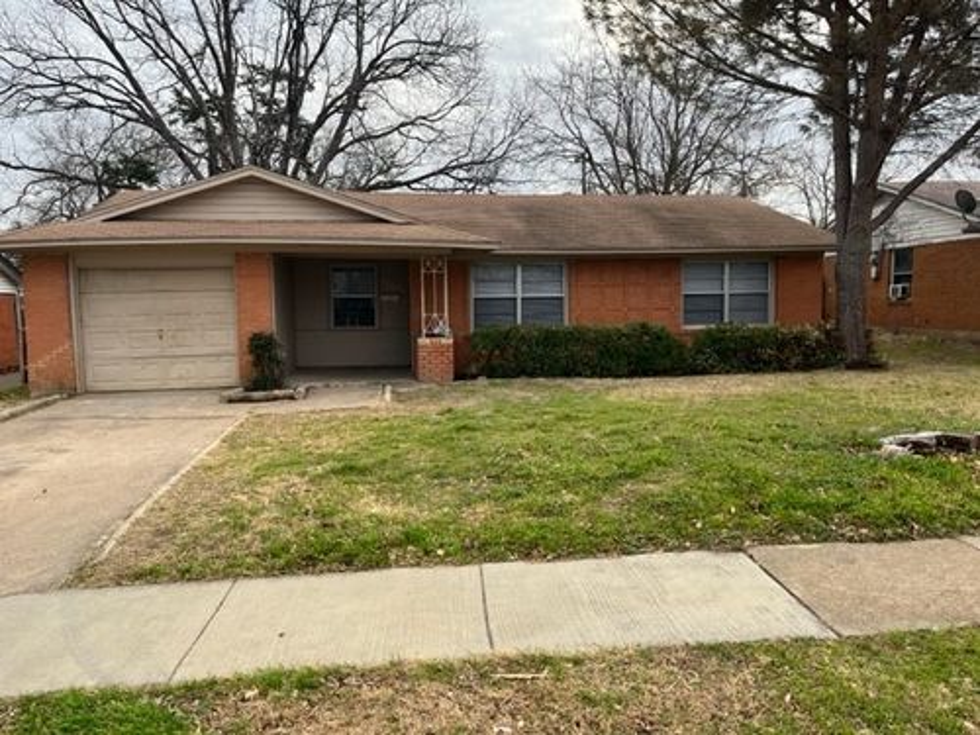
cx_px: 490
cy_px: 368
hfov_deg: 67.3
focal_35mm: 26
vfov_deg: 53.1
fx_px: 736
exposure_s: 1/732
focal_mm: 5.1
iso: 50
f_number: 1.6
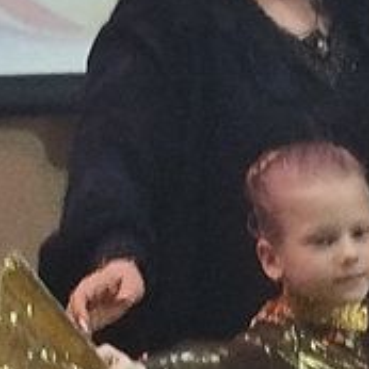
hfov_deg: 14.0
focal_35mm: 98
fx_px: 1182
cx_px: 802
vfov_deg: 17.7
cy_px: 166
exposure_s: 1/50
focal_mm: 5.31
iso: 160
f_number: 1.7
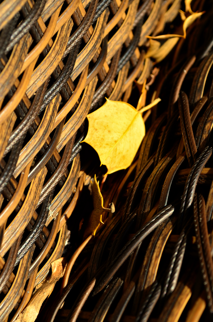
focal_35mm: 82
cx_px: 106
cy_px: 161
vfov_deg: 24.7
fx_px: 735
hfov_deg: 16.5
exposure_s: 1/320
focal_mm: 55
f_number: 9
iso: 320
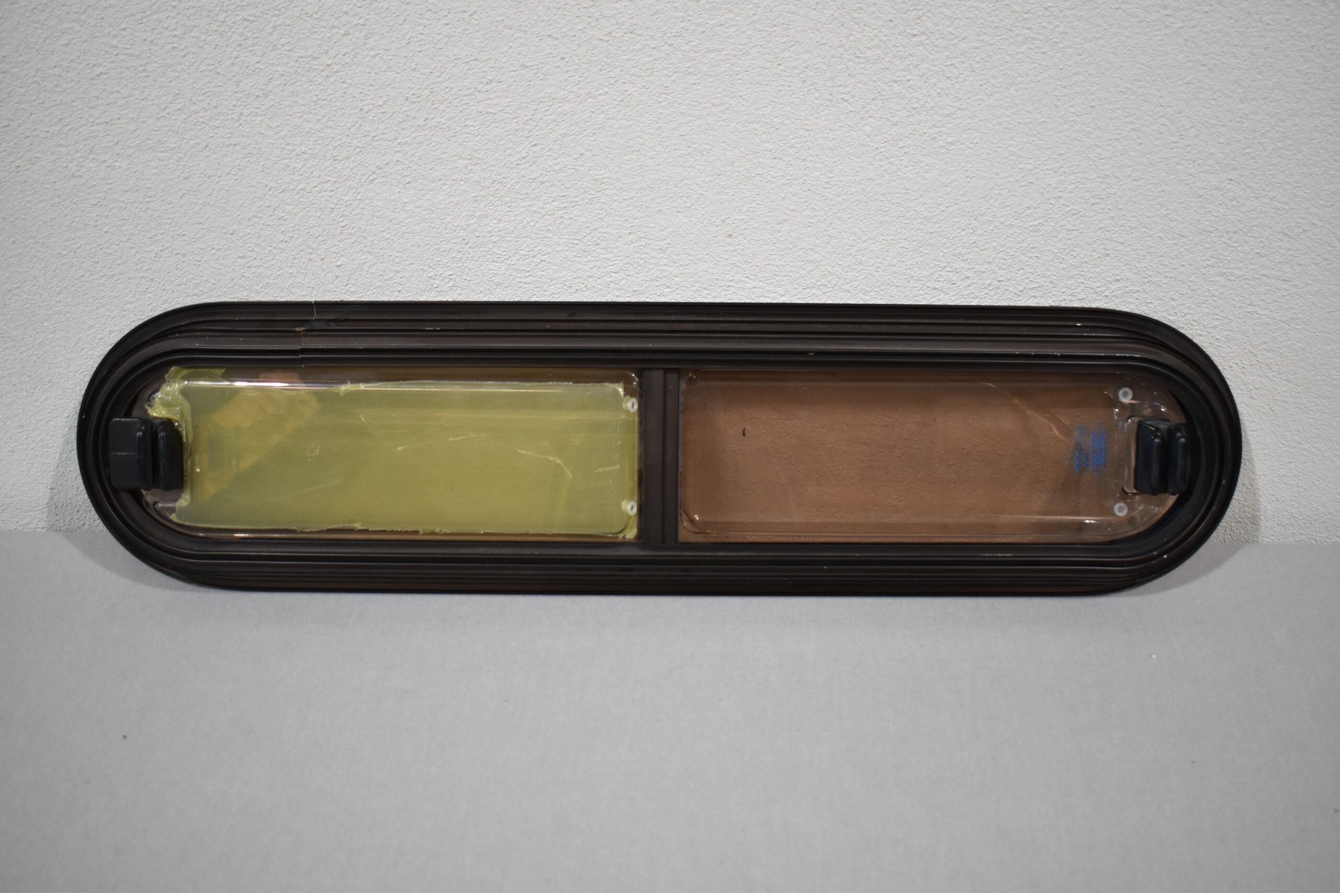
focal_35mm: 36
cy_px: 446
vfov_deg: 36.9
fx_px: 1340
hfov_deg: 53.1
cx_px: 670
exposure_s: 1/250
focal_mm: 24
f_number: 4
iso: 800
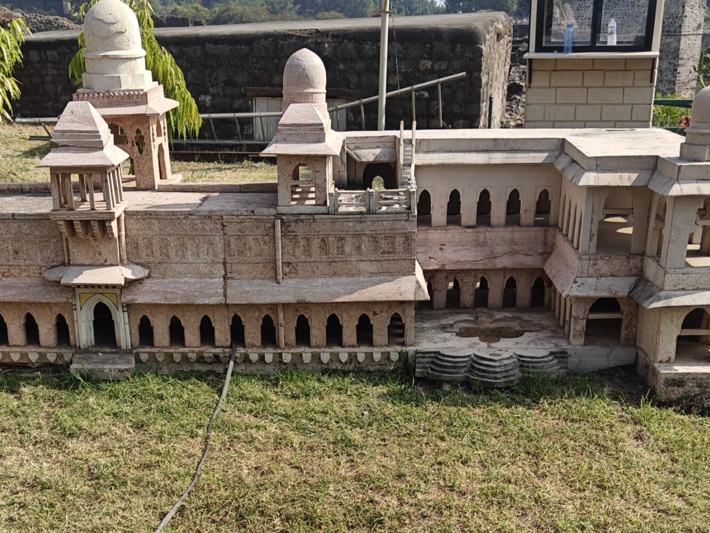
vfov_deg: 28.0
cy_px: 477
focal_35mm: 50
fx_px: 1025
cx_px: 332
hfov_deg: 38.2
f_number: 1.8
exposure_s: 1/3023
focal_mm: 5.59
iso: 50
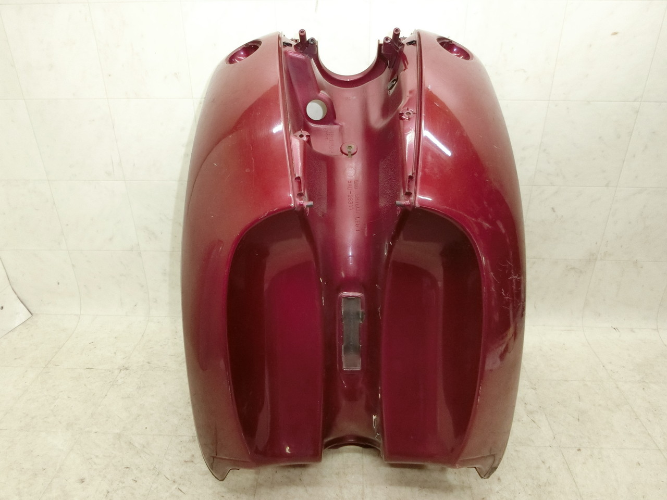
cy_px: 250
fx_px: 482
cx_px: 334
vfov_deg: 54.9
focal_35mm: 25
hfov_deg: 69.4
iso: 400
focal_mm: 4.5
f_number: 3.5
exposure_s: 1/60
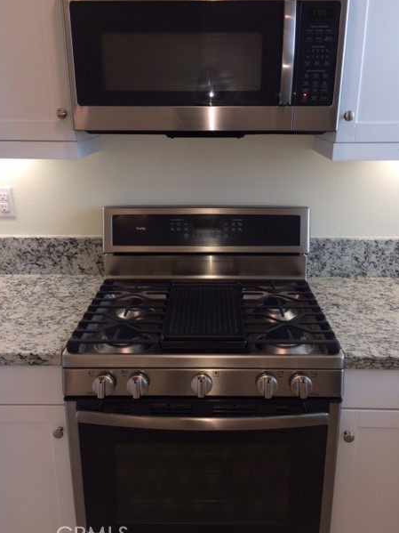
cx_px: 205
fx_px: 477
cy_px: 262
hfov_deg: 45.4
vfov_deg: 58.4
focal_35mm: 31
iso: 32
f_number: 2.2
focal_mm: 4.15
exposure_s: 1/42
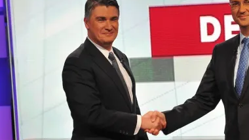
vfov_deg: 9.3
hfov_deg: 16.4
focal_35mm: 130
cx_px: 212
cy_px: 83
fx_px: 858
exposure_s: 1/160
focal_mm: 62
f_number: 5.6
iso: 1600
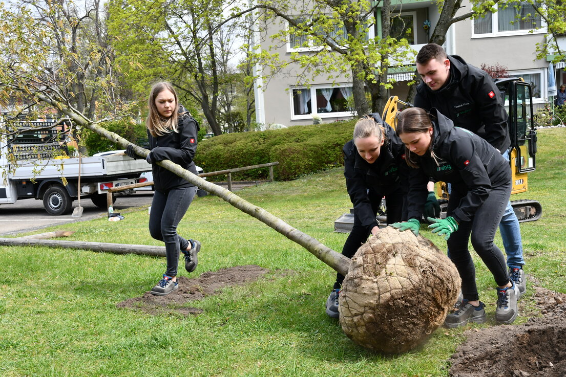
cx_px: 283
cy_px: 188
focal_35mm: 46
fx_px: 723
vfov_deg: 29.3
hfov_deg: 42.7
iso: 200
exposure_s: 1/250
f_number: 7.1
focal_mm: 31
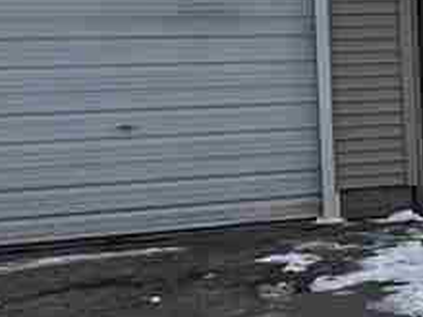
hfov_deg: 16.2
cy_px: 77
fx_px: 1001
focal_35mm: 82
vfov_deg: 17.9
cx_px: 919
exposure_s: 1/332
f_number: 2.2
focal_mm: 2.22
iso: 40
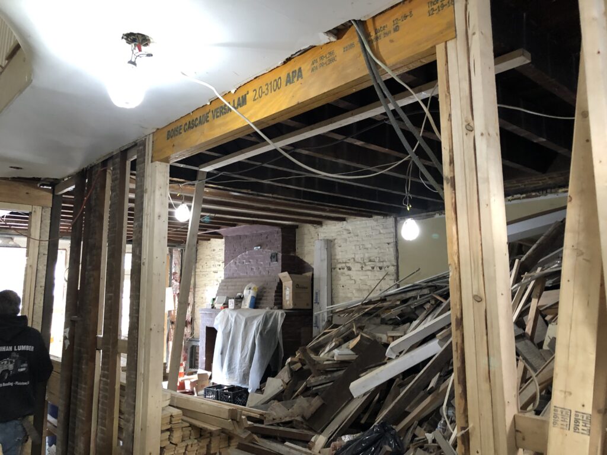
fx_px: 491
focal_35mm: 28
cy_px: 228
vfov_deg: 49.7
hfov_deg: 63.4
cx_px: 304
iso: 100
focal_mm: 4
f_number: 1.8
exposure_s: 1/15
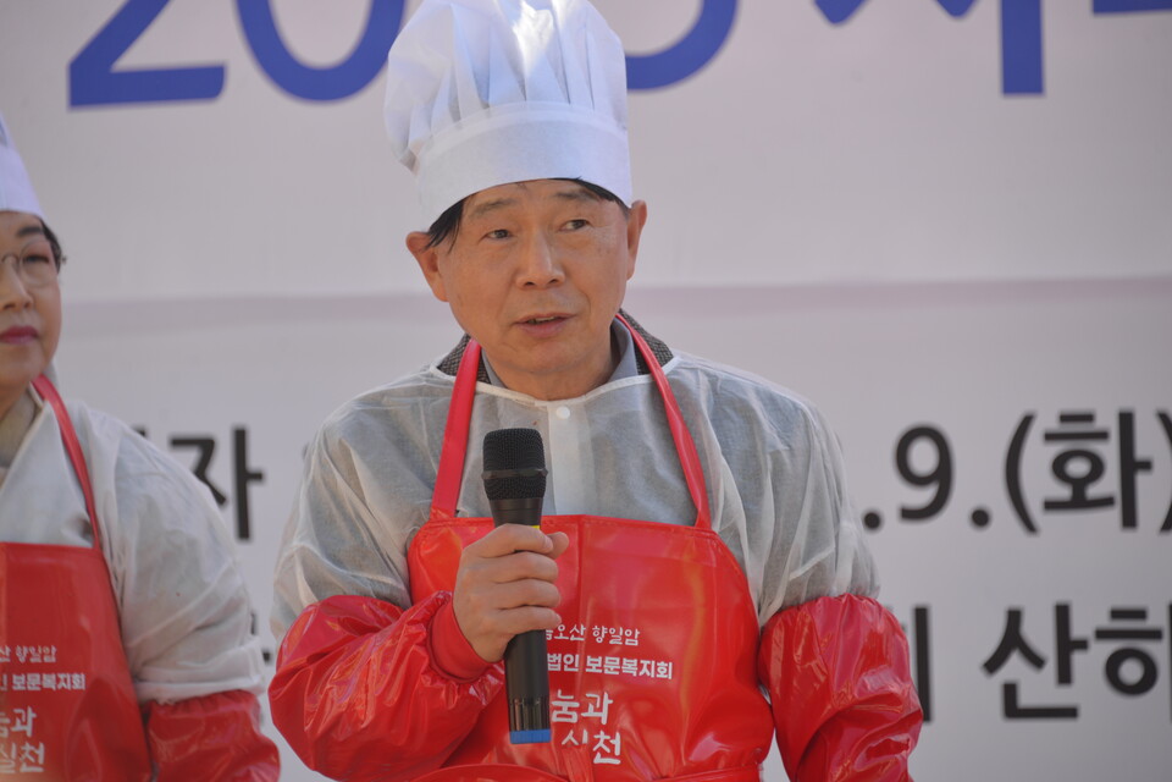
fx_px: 6836
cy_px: 391
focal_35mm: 210
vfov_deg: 6.5
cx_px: 586
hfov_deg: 9.8
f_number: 5.6
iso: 360
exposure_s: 1/500
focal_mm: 210
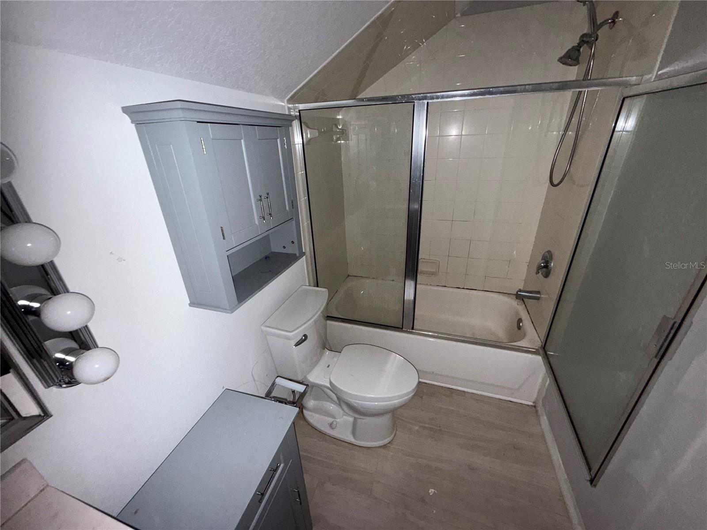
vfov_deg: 85.7
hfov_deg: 102.1
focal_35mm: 14
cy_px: 265
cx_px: 354
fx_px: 286
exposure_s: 1/30
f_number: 2.2
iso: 125
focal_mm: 2.22
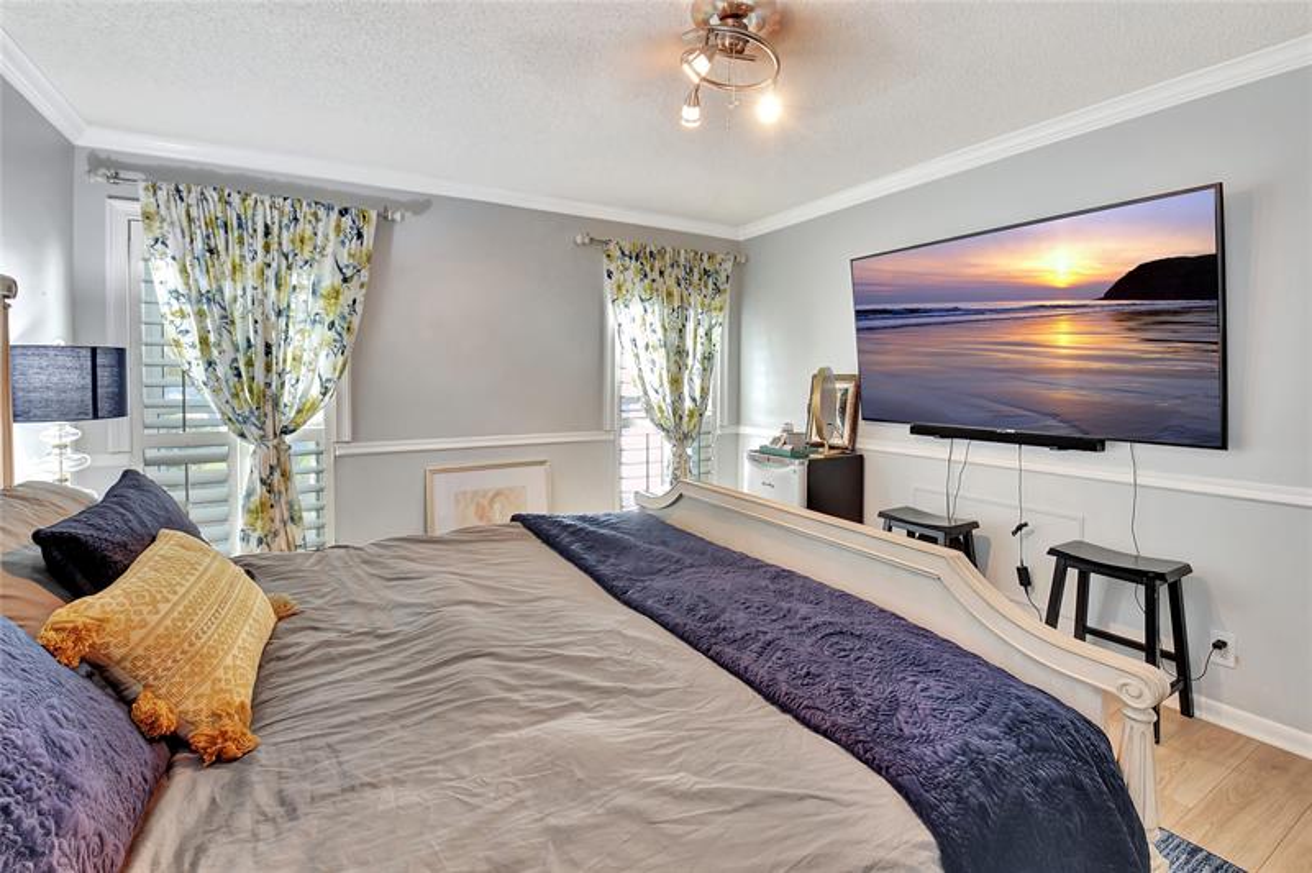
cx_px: 656
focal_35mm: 15
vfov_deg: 77.2
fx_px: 546
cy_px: 436
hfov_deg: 100.4
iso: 640
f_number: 8
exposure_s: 1/2.5
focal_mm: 10
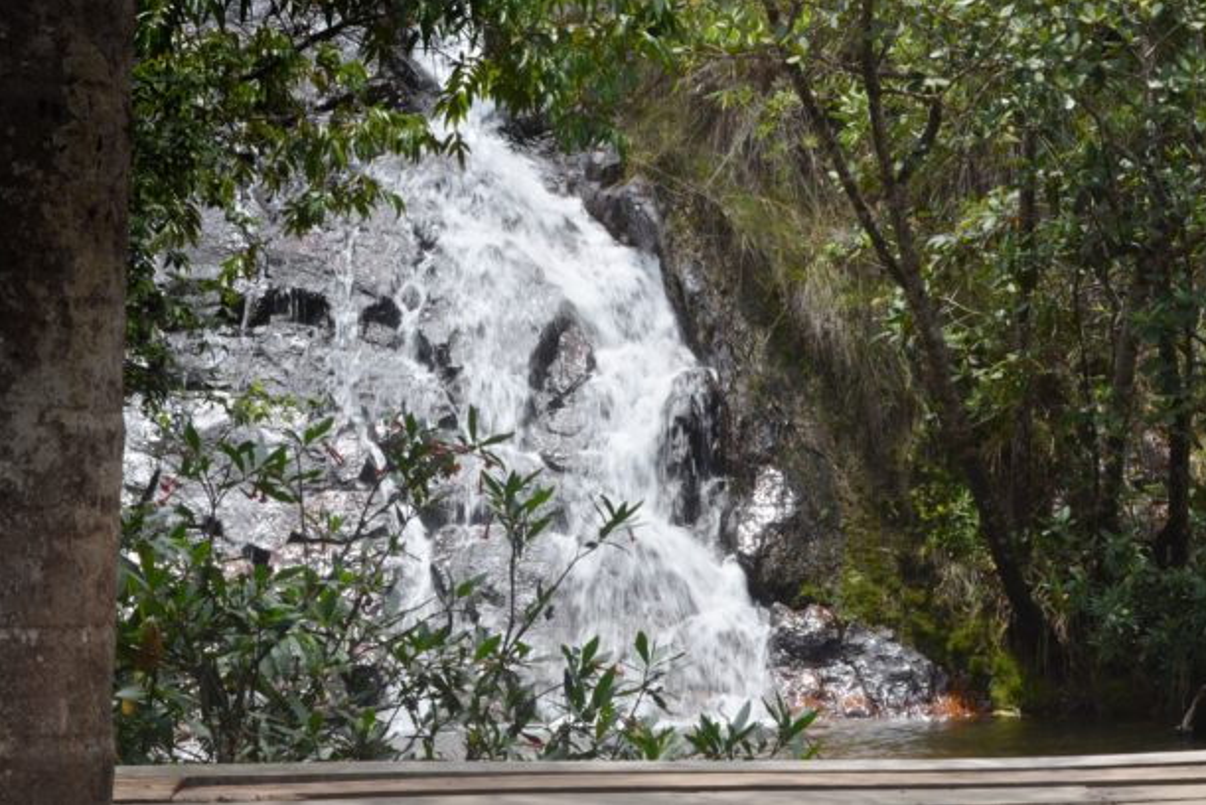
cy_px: 402
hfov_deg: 24.3
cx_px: 608
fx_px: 2799
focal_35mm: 84
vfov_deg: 16.4
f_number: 16
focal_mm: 55
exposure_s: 1/30
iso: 100
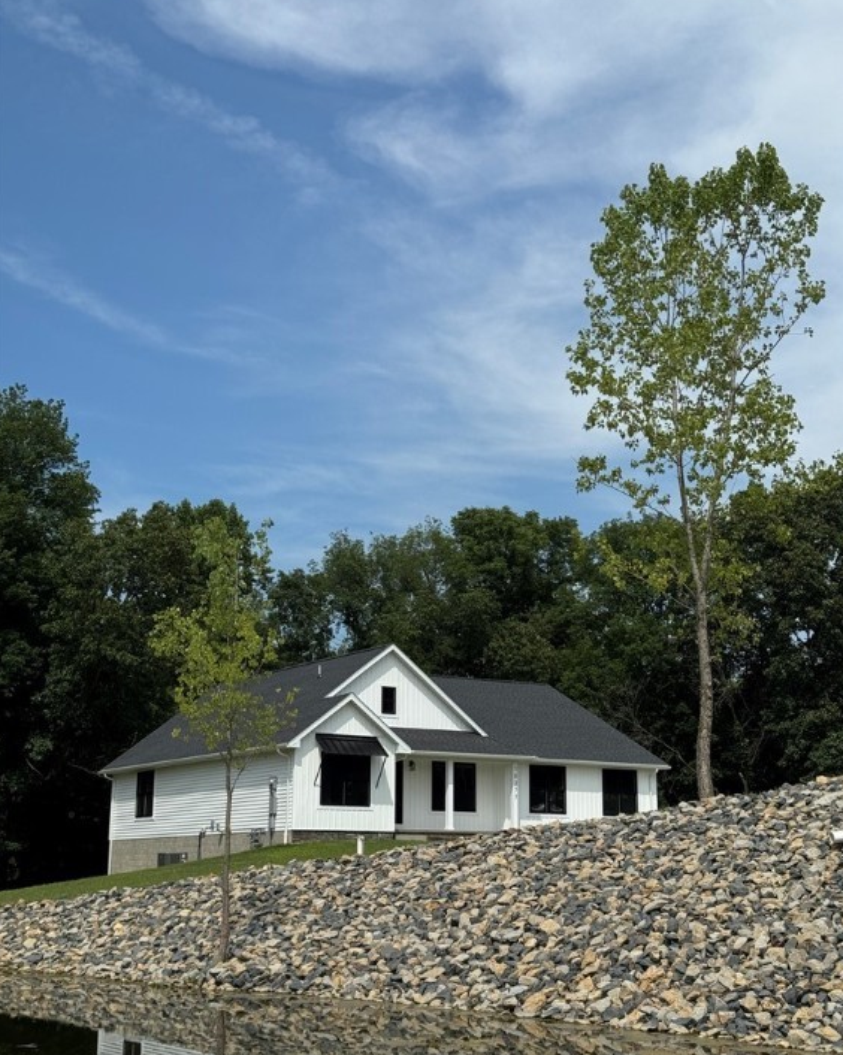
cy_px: 529
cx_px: 424
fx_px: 1592
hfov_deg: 29.7
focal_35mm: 51
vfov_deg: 36.7
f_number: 1.78
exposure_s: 1/5848
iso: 64
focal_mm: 6.76
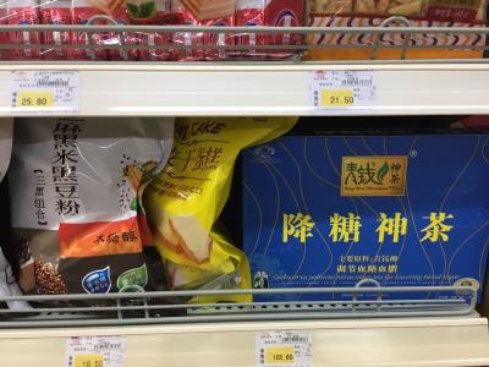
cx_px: 244
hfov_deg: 61.7
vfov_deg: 48.2
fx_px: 410
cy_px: 184
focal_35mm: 29
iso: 100
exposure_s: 1/33
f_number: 2.2
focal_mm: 4.15
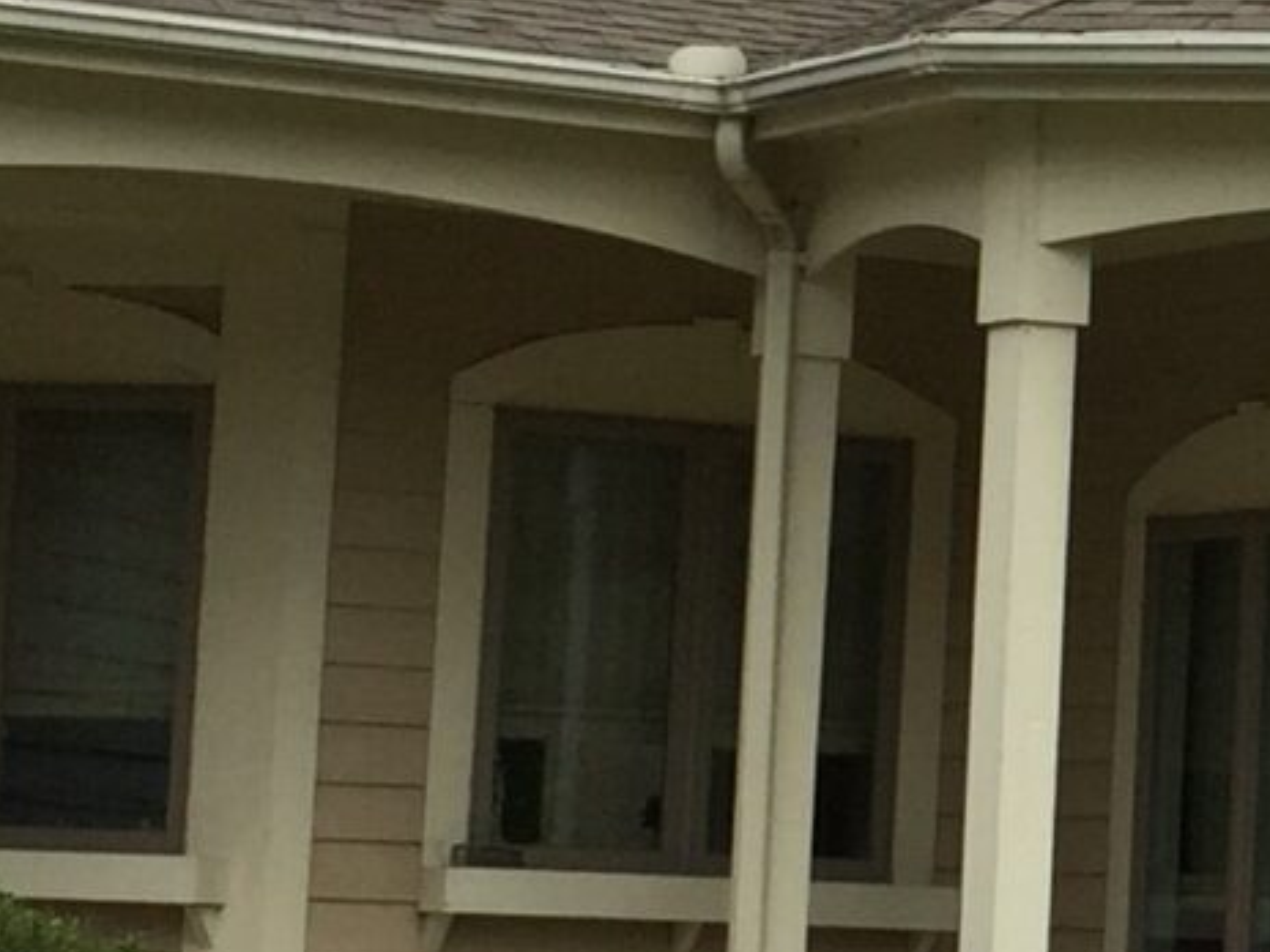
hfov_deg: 11.9
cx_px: 1828
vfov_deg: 9.3
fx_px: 5870
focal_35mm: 160
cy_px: 424
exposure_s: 1/1980
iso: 32
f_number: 2.2
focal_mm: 4.15
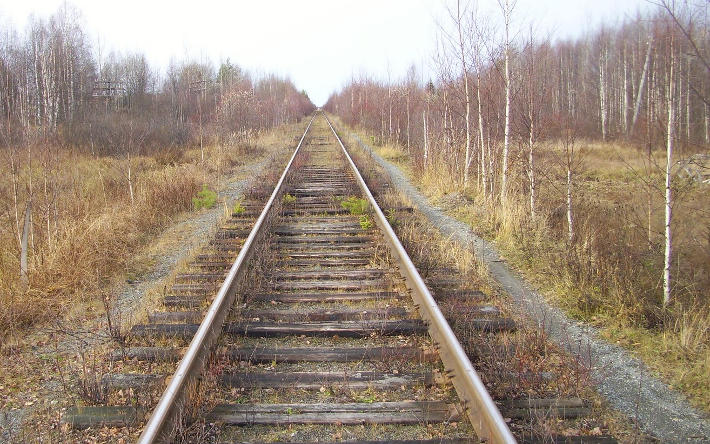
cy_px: 247
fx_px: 793
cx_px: 334
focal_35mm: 41
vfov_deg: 31.2
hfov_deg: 48.2
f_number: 2.9
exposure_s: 1/200
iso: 80
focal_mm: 5.7
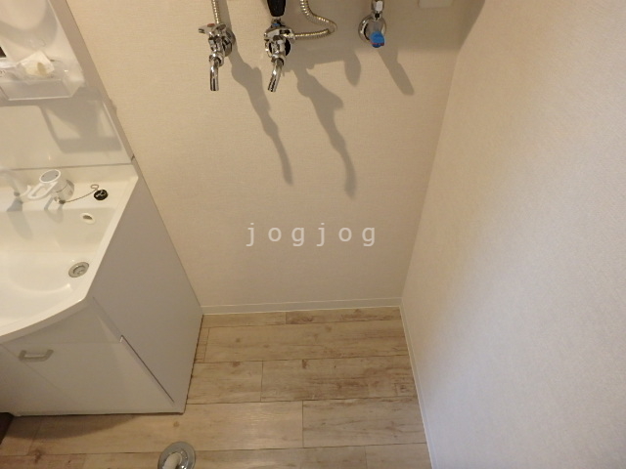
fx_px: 380
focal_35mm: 21
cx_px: 313
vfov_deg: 63.4
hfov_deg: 79.0
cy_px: 234
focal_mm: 3.7
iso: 400
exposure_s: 1/30
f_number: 3.5
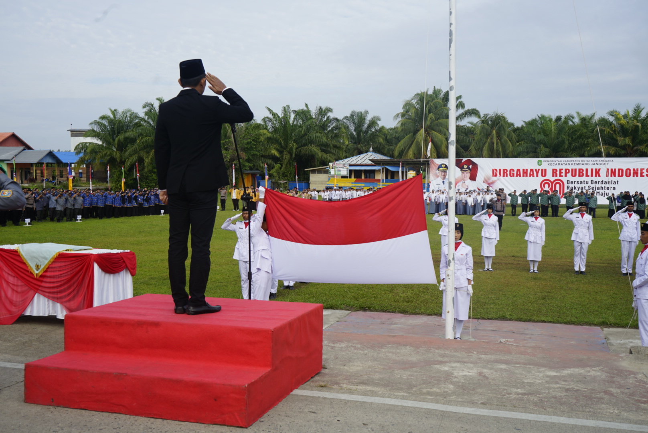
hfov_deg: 49.5
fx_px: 702
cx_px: 324
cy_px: 216
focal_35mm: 39
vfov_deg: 34.3
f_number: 10
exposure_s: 1/100
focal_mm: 39
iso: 100
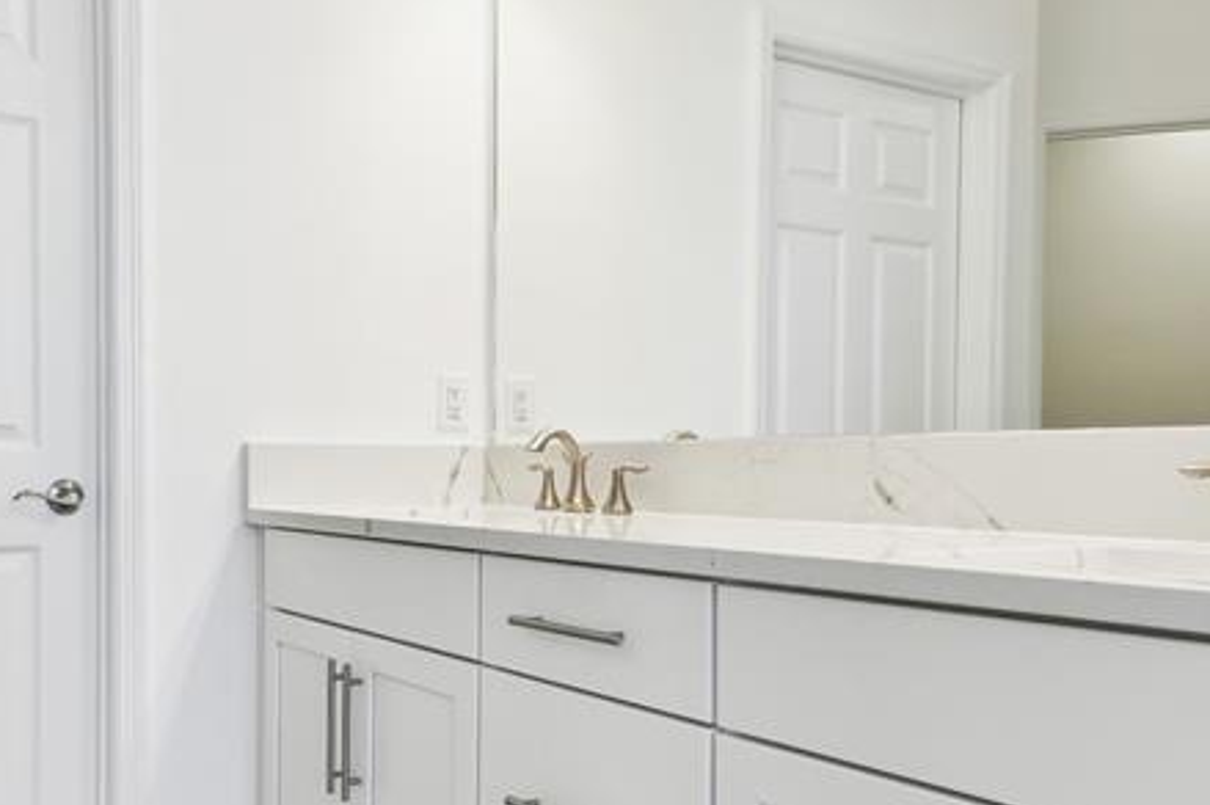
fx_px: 1175
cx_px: 424
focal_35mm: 35
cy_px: 488
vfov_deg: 37.6
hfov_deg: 53.6
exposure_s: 1/50
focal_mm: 10
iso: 100
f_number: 7.1
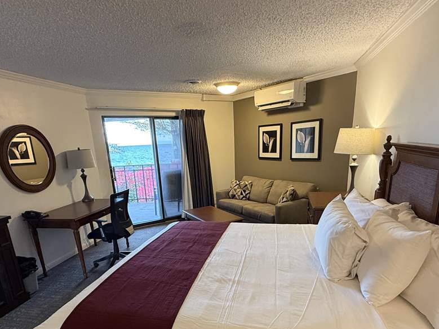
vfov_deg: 56.8
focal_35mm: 23
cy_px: 233
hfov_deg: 73.9
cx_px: 216
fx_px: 292
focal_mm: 2.22
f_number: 2.2
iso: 250
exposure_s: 1/60
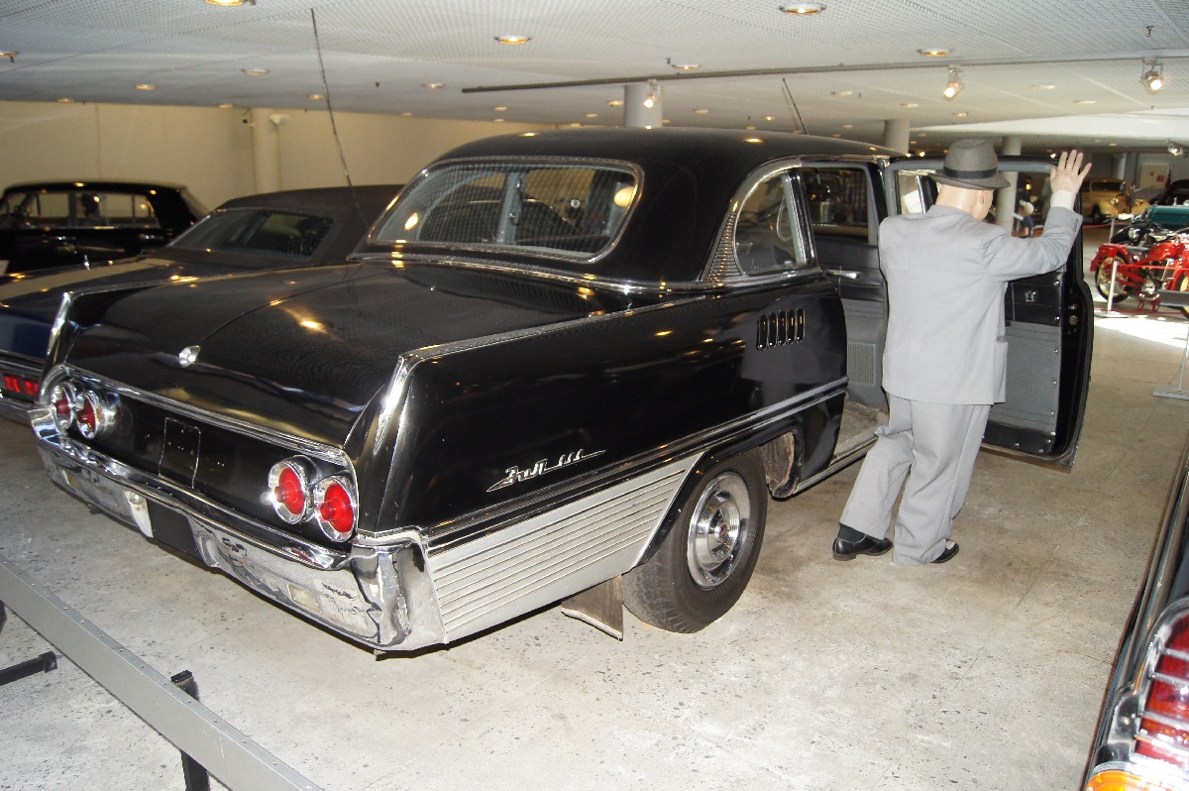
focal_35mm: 27
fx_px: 891
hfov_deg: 67.4
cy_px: 396
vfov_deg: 47.9
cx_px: 594
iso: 400
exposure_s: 1/125
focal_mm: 18
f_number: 3.5
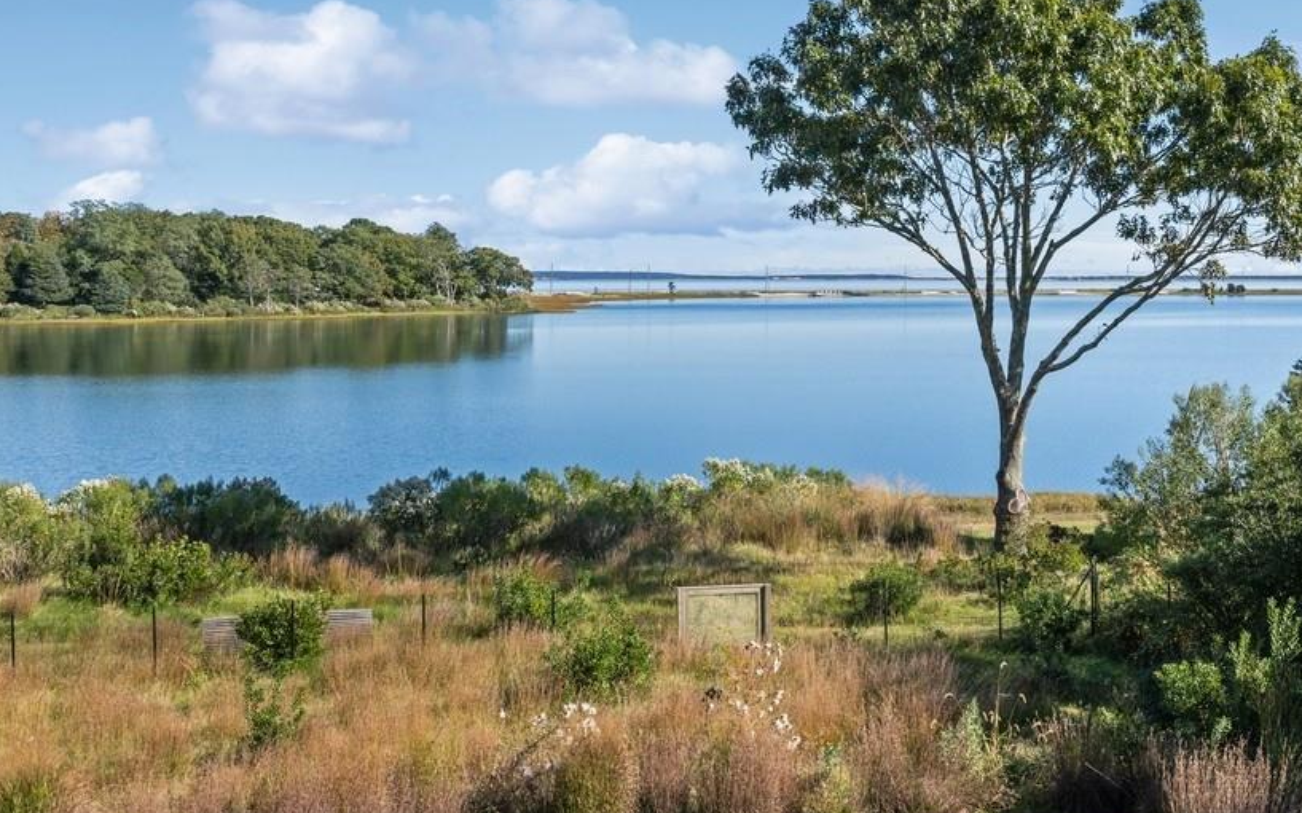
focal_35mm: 46
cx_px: 806
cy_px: 354
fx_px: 1632
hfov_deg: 43.2
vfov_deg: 27.9
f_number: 8
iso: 200
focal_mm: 24
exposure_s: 1/1600
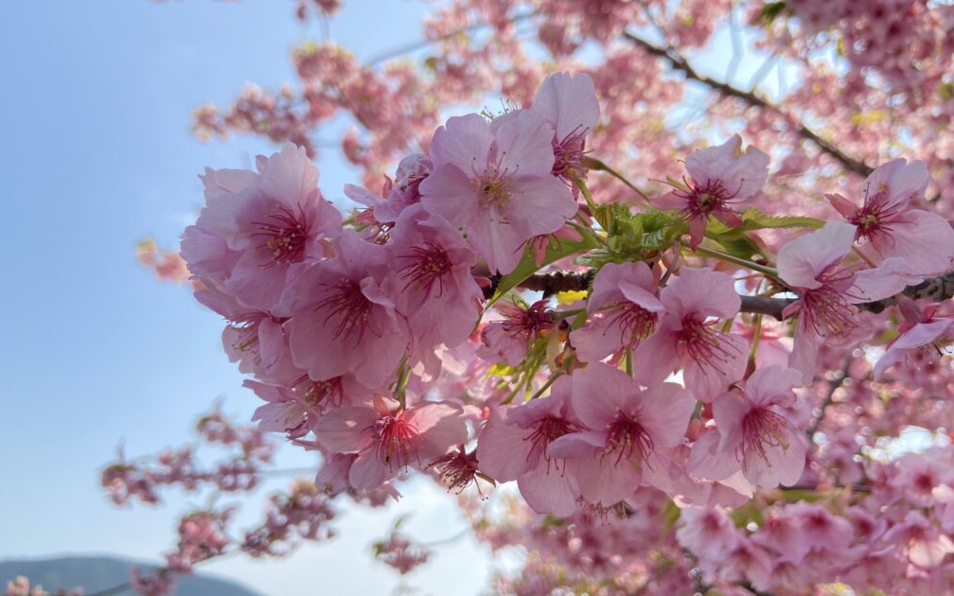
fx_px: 728
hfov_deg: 66.5
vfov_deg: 44.5
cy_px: 303
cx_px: 475
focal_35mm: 28
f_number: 1.8
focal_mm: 4.25
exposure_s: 1/927
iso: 32
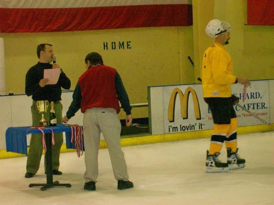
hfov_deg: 18.2
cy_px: 102
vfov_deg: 13.7
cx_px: 137
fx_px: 854
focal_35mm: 108
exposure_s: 1/125
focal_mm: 18
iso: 140
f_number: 4.8
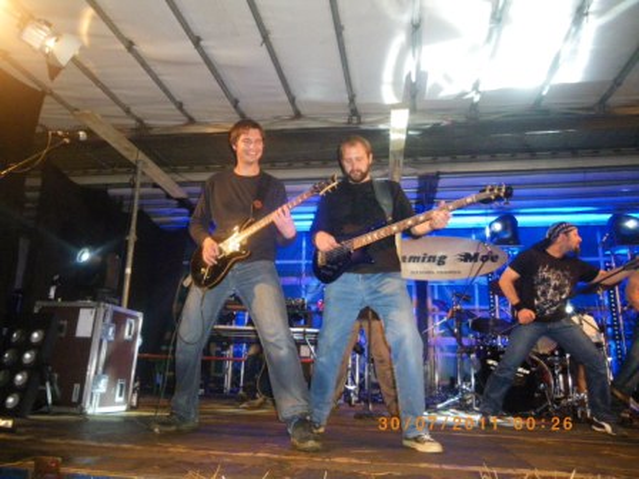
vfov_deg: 49.7
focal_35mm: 28
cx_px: 320
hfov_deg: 63.4
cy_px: 240
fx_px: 517
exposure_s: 1/60
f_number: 2.6
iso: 800
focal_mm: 4.9
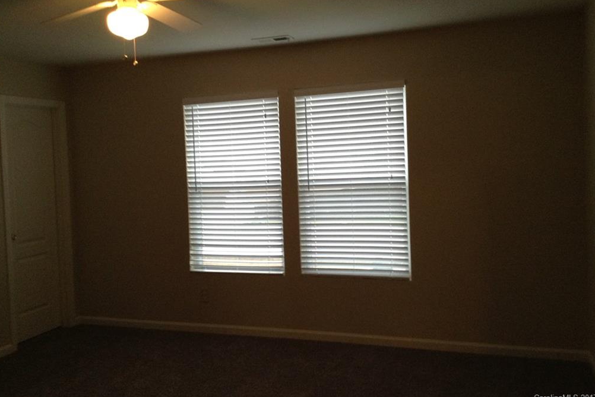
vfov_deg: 37.8
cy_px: 177
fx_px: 578
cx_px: 298
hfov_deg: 54.4
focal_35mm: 35
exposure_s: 1/24
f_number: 2.4
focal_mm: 3.3
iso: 125
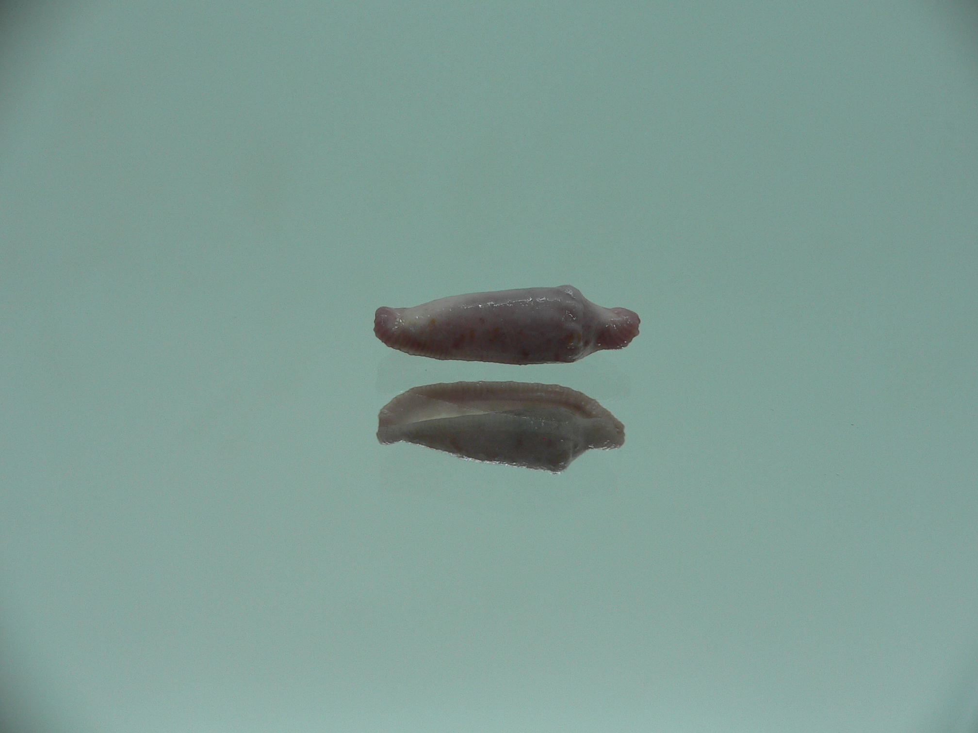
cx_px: 489
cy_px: 366
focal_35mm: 35
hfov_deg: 52.6
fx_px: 989
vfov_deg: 40.7
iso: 80
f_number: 2.8
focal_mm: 4.6
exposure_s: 1/80
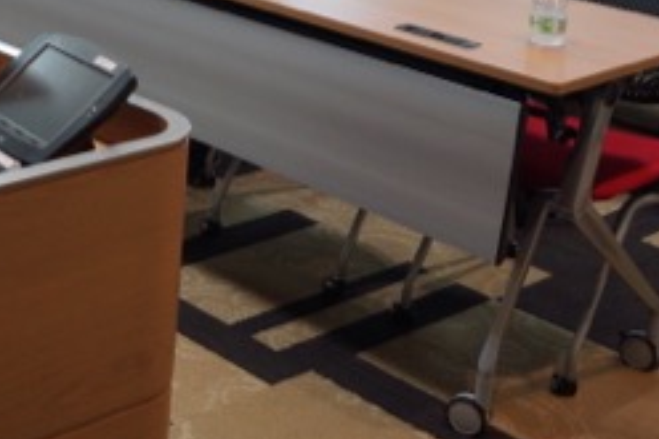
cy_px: -132
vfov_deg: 17.3
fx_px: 1354
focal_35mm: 74
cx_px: -117
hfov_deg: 24.9
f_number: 4
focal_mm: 18
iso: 250
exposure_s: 1/60
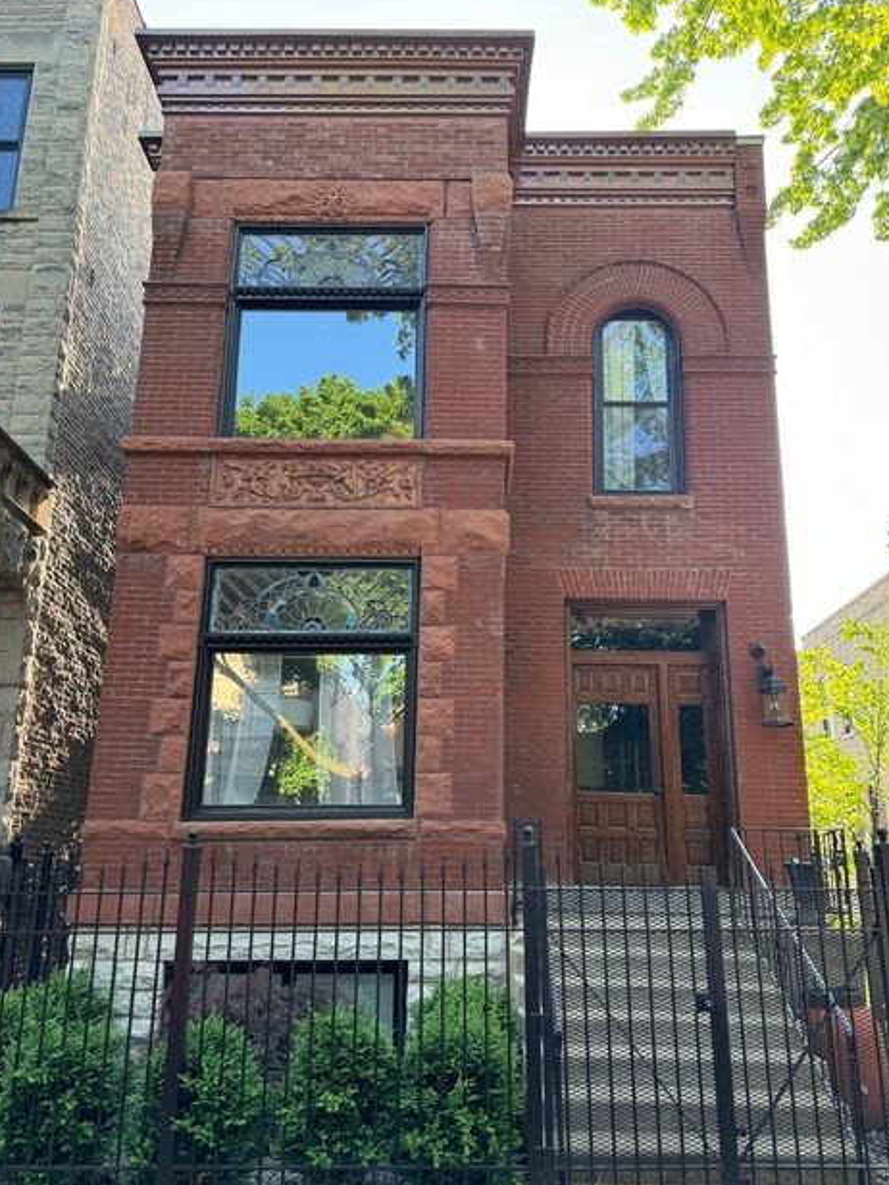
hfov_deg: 53.1
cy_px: 628
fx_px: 890
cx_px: 458
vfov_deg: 67.2
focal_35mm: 26
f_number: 1.78
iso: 80
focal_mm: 6.76
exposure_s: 1/158
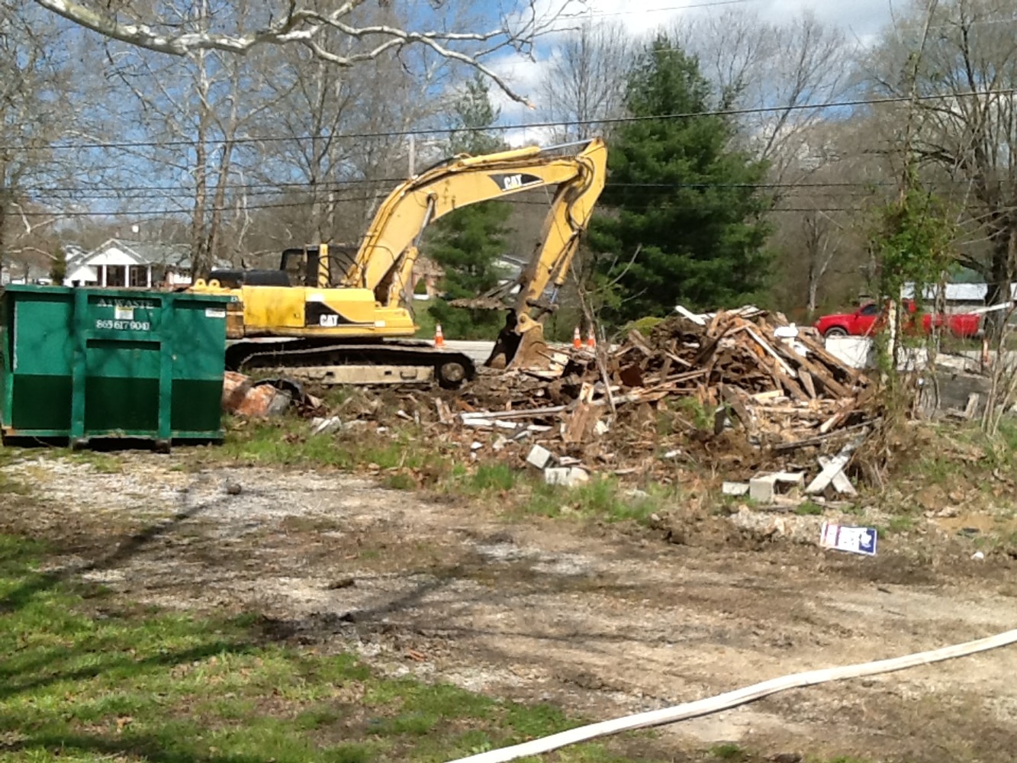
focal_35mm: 44
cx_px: 508
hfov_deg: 42.9
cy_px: 382
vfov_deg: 32.9
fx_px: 1293
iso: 40
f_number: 2.4
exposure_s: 1/1274
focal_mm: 2.03
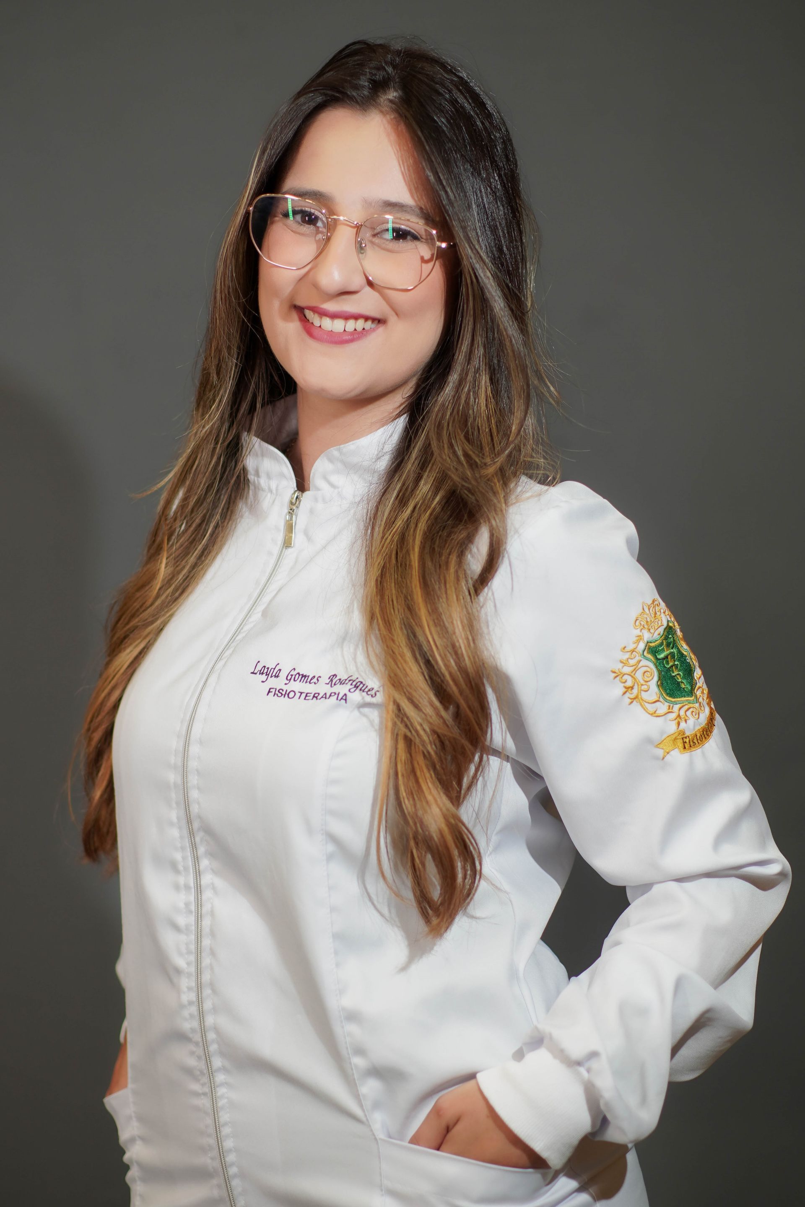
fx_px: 2817
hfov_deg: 16.3
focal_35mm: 84
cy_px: 604
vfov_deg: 24.2
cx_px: 402
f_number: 1.4
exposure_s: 1/125
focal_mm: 56
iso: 125
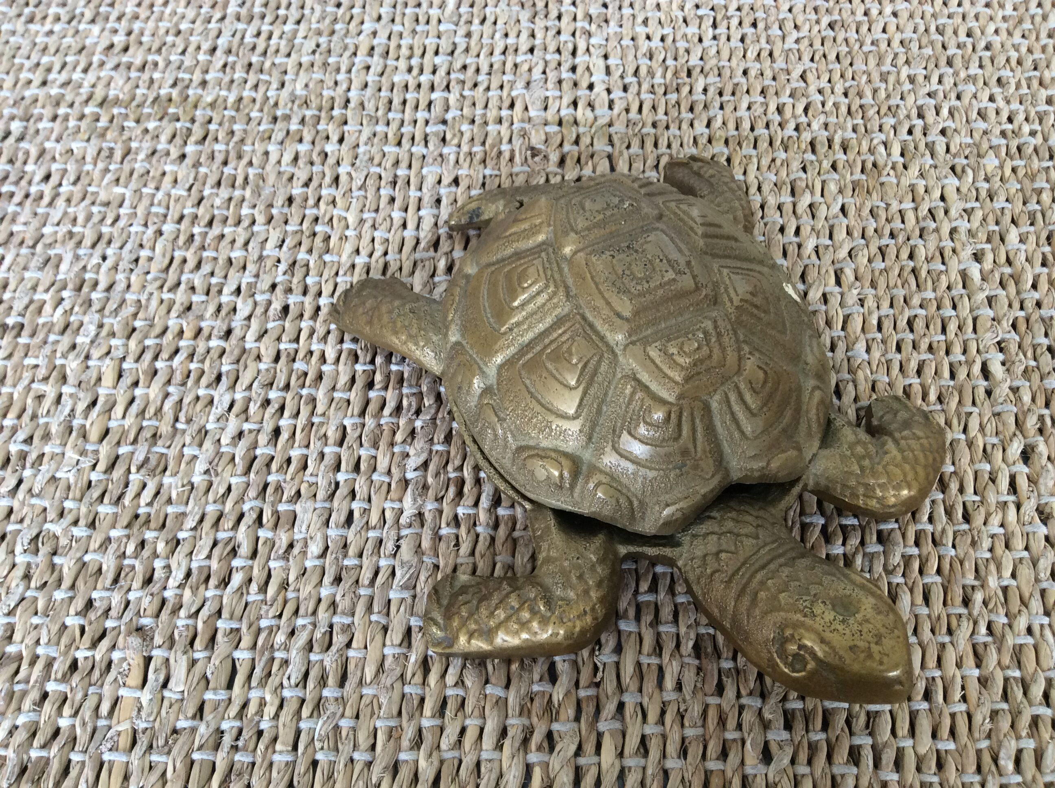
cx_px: 528
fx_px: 974
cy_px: 394
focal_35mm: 32
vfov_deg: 44.1
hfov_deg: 56.9
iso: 80
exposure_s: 1/25
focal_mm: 3.3
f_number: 2.4
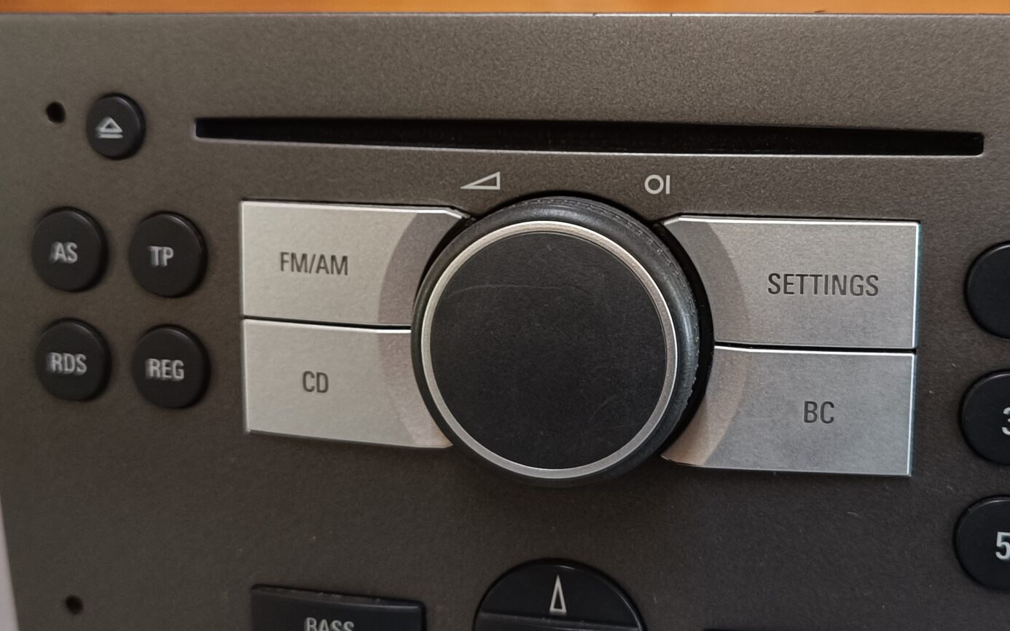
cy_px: 205
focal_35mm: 47
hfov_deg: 42.6
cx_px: 565
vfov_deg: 27.2
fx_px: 1294
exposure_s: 1/50.1
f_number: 1.88
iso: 594
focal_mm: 5.59
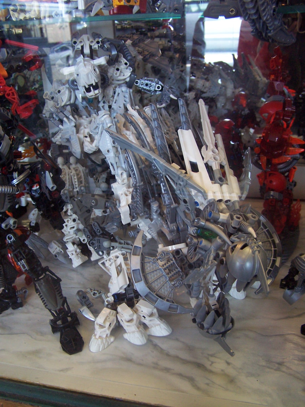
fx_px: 446
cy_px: 204
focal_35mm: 38
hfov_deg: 37.7
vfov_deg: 49.0
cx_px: 152
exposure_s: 1/30
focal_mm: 6.3
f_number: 2.8
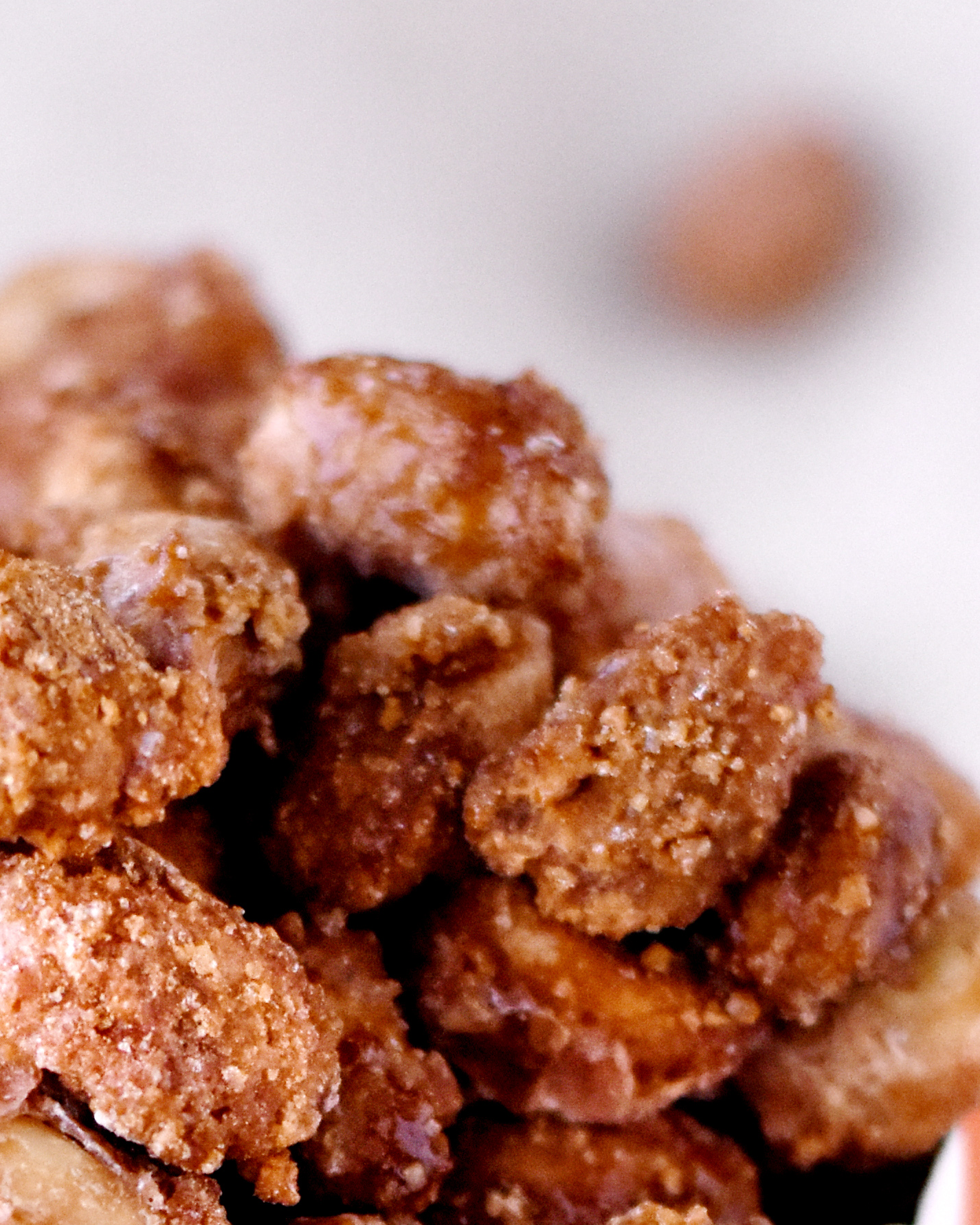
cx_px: 236
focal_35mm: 237
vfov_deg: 8.1
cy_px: 1519
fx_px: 8591
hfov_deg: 6.5
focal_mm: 50
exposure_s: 1/2000
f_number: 2.5
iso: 1600
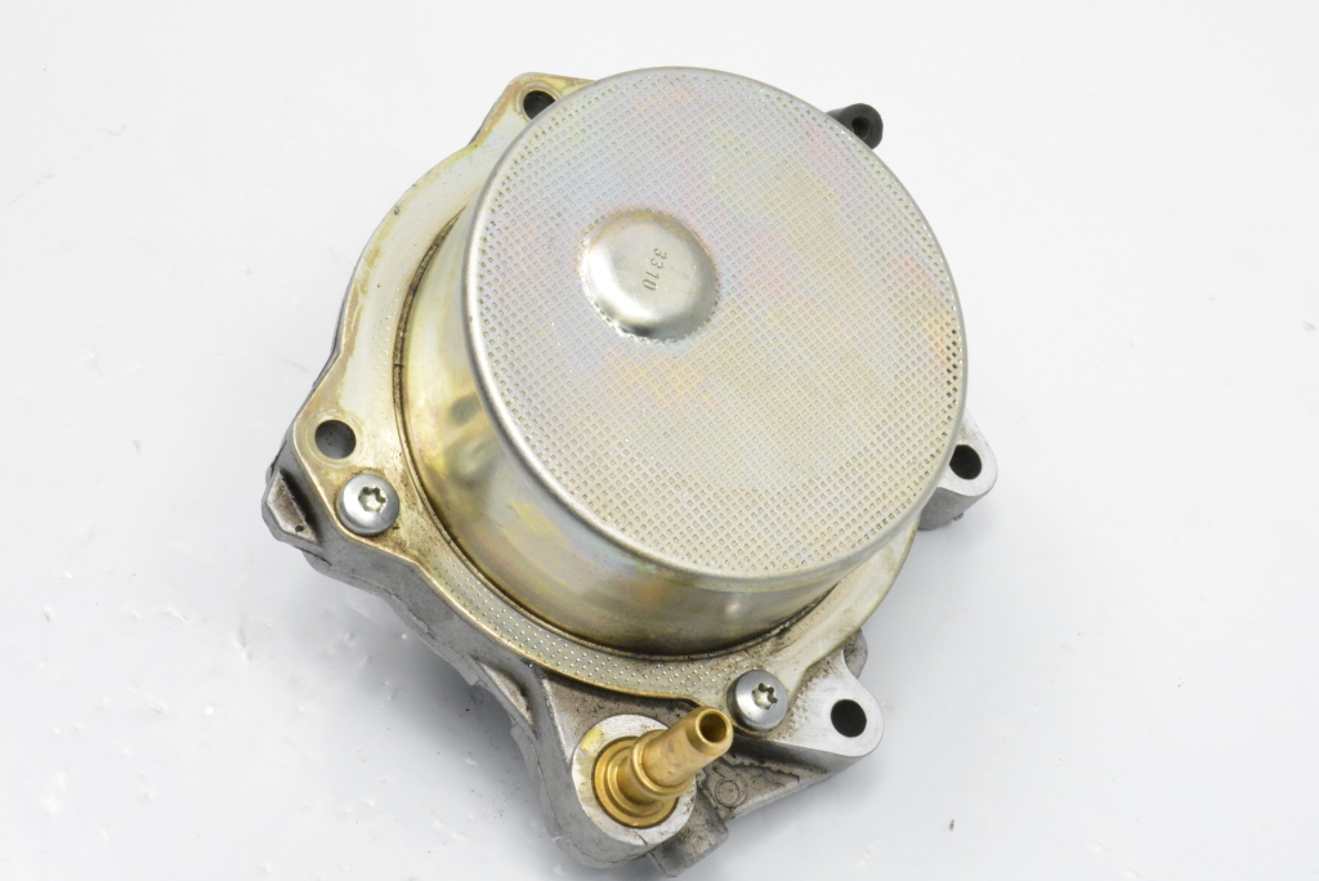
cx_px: 660
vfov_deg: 19.0
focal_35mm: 72
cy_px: 440
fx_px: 2639
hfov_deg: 28.1
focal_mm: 48
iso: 6400
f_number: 36
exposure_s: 1/160
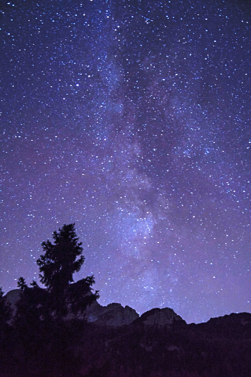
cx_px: 126
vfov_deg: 50.7
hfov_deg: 35.1
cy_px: 188
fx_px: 397
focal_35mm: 38
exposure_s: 15
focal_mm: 38
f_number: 4
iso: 1000
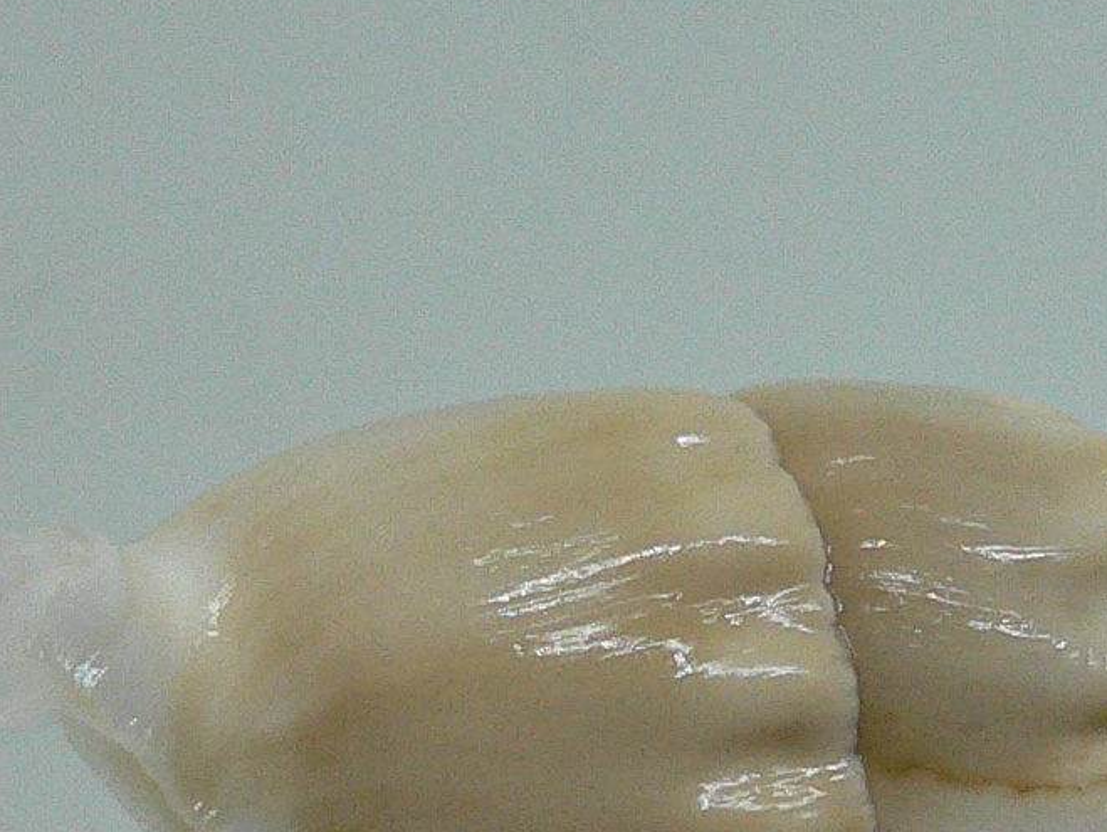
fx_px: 3424
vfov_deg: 13.6
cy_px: 840
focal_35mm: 107
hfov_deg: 18.2
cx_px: 912
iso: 200
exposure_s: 1/60
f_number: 2.8
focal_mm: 4.6
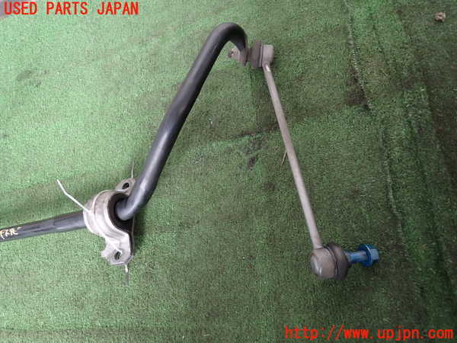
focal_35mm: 25
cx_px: 228
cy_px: 172
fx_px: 330
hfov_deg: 69.4
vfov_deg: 54.9
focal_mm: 4.5
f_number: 2
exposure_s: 1/60
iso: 200
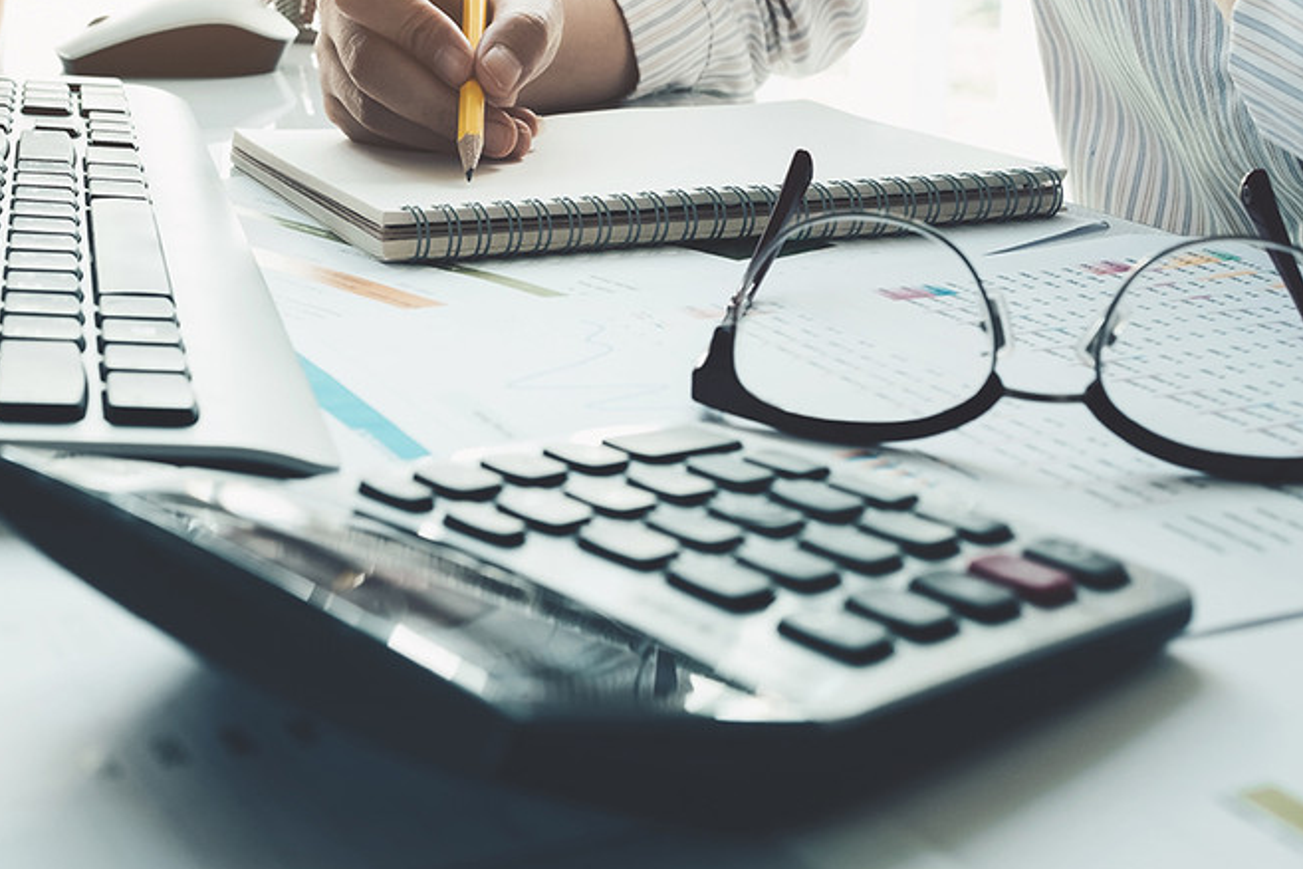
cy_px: 272
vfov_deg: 25.3
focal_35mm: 53
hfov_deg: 37.1
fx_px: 1918
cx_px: 432
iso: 800
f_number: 5.6
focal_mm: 19.4
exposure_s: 1/50
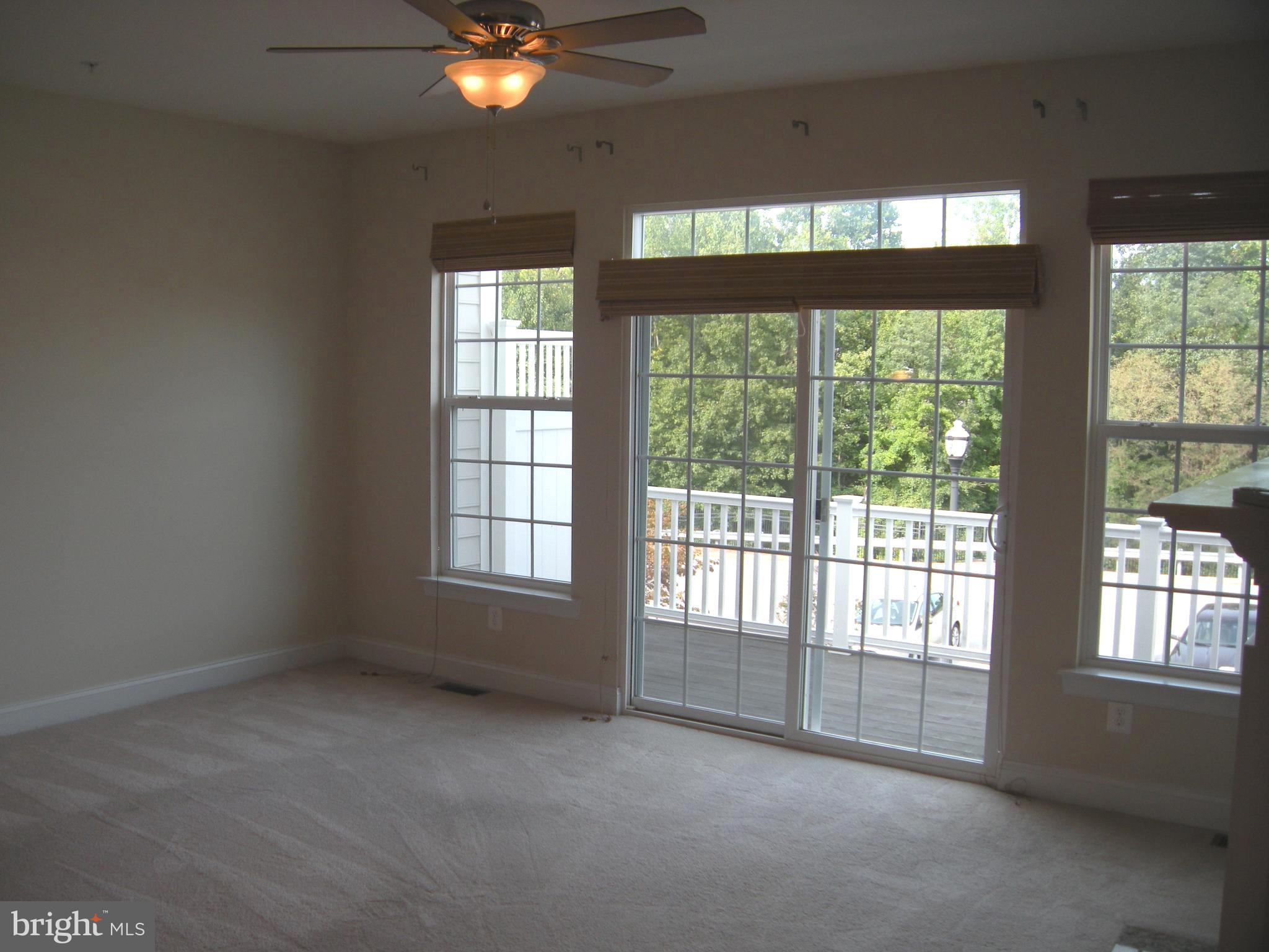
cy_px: 476
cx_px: 634
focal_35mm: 35
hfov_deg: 52.6
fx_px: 1283
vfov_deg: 40.7
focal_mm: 5.9
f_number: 3.8
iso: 64
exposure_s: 1/53.7
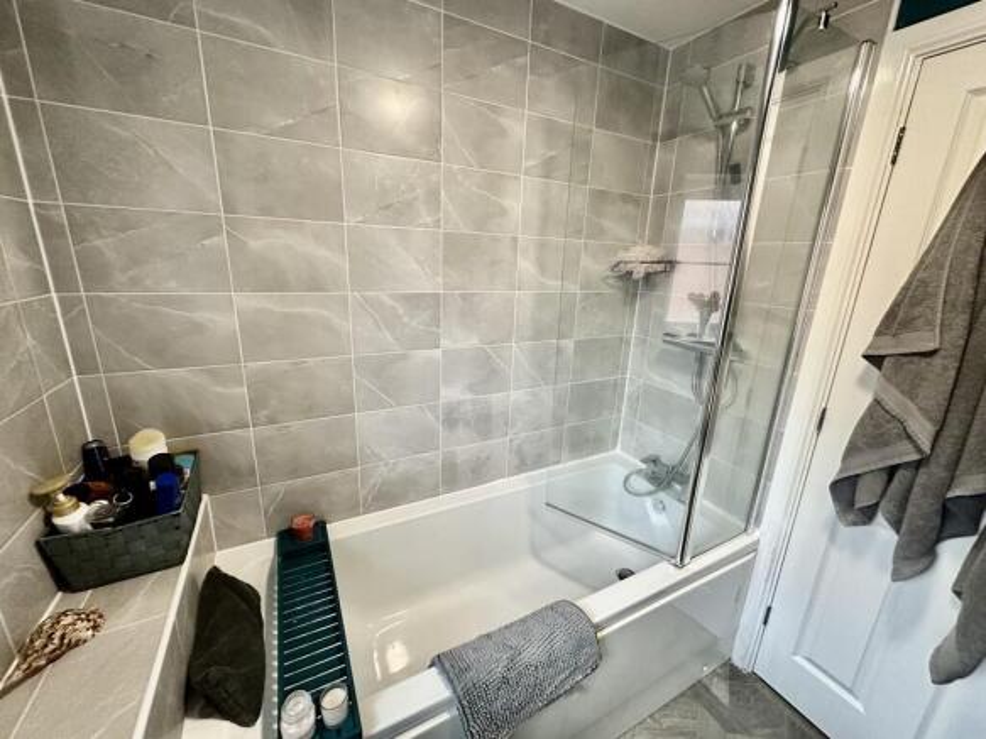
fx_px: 399
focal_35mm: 14
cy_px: 370
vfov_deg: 85.7
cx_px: 493
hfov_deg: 102.1
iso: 320
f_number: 2.2
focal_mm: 2.22
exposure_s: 1/60
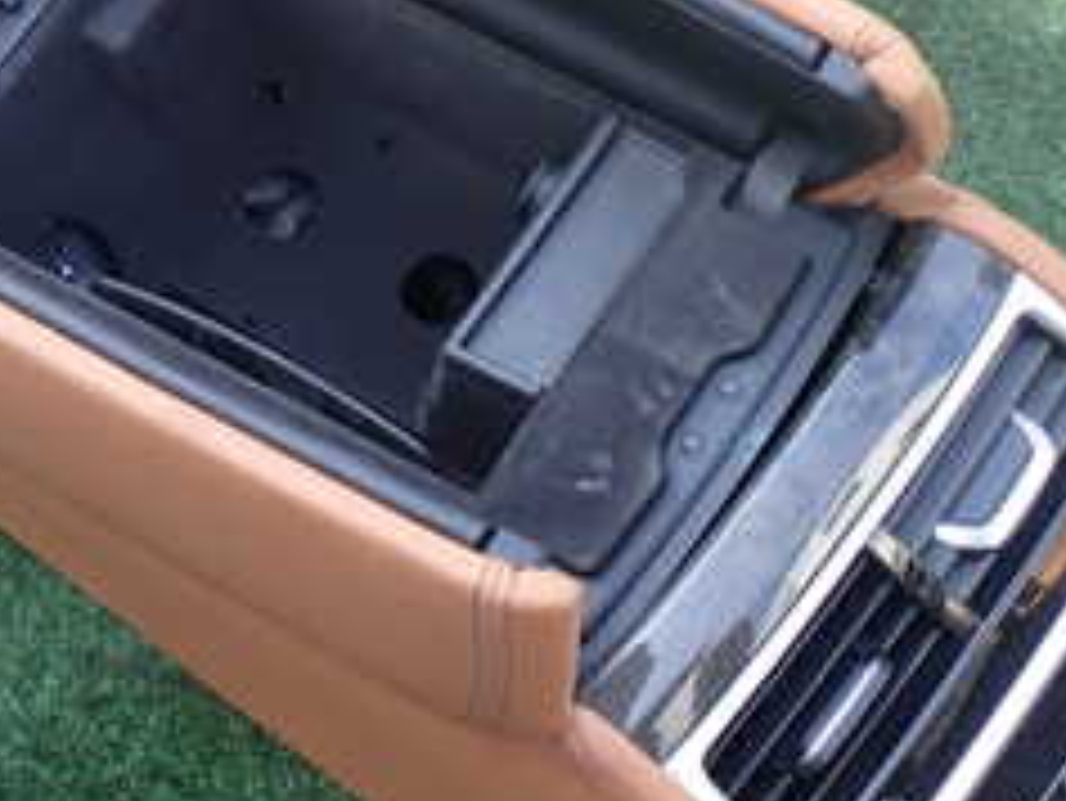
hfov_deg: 24.8
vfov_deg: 19.2
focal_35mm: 76
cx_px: 90
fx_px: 2342
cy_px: 144
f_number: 3.2
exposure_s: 1/100
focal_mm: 5.4
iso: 100
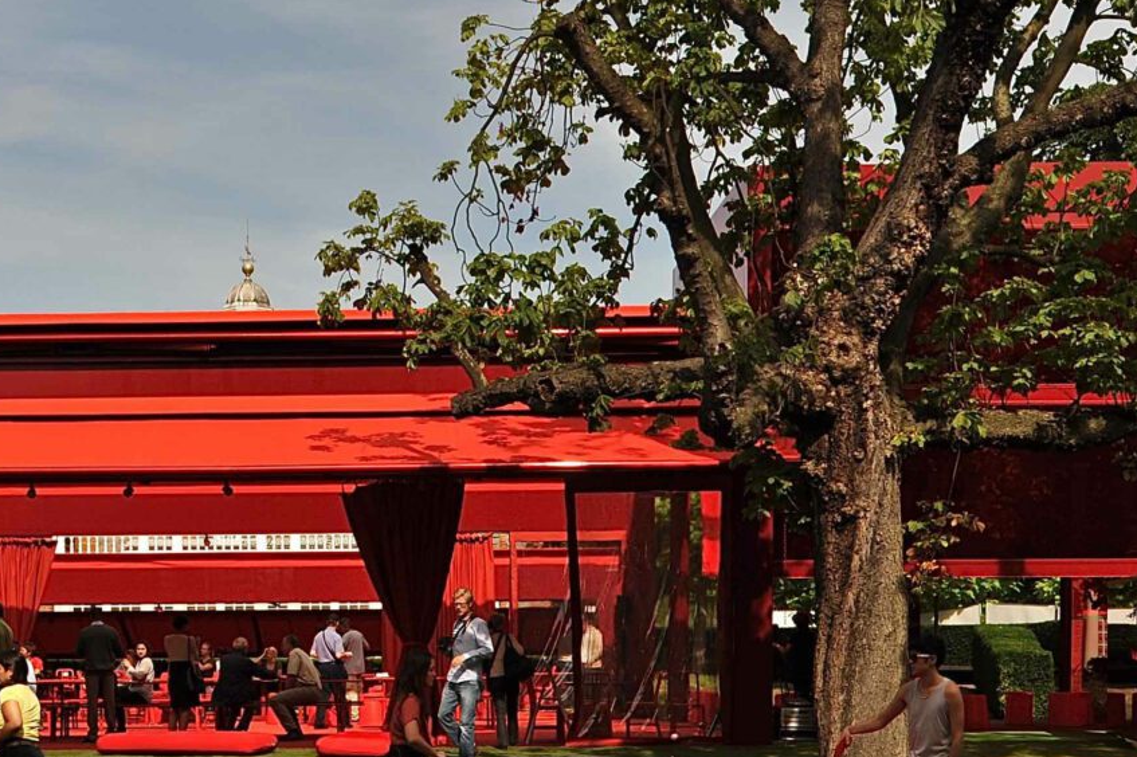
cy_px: 328
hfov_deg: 31.7
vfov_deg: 23.3
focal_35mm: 58
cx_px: -19
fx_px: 1831
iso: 200
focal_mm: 24
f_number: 16
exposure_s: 1/160
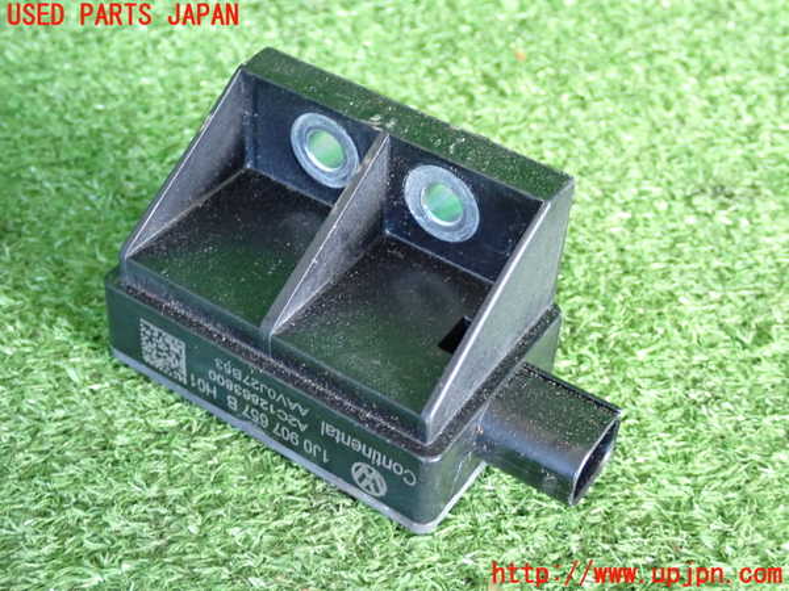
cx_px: 394
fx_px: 1231
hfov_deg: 35.5
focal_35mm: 54
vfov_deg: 27.0
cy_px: 296
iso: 800
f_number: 3.3
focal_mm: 9.65
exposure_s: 1/30
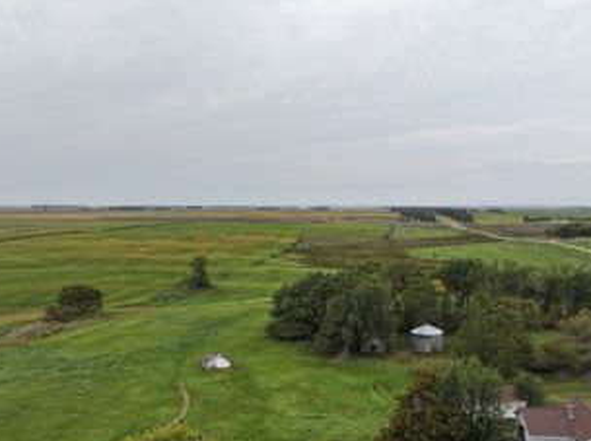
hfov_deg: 53.6
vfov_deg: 41.5
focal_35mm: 34
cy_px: 260
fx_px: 580
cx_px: 356
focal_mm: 12.29
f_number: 2.8
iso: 110
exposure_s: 1/800
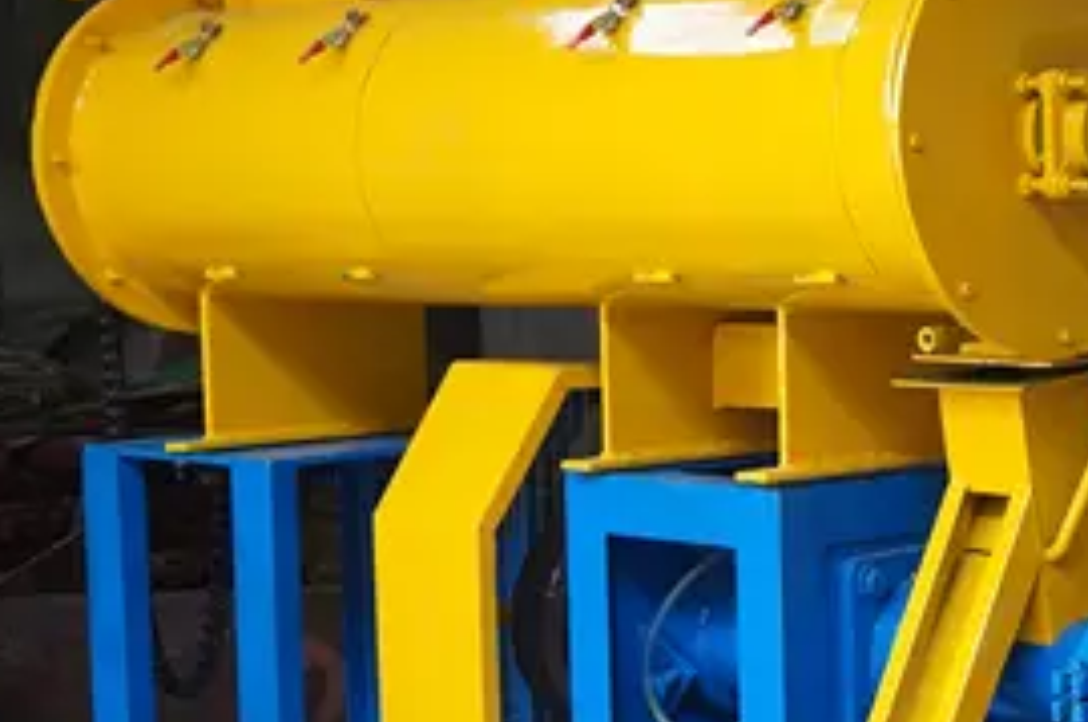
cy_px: 522
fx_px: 2820
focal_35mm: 93
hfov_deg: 20.0
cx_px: 1422
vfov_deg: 14.5
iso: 800
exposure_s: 1/60
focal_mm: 21
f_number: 4
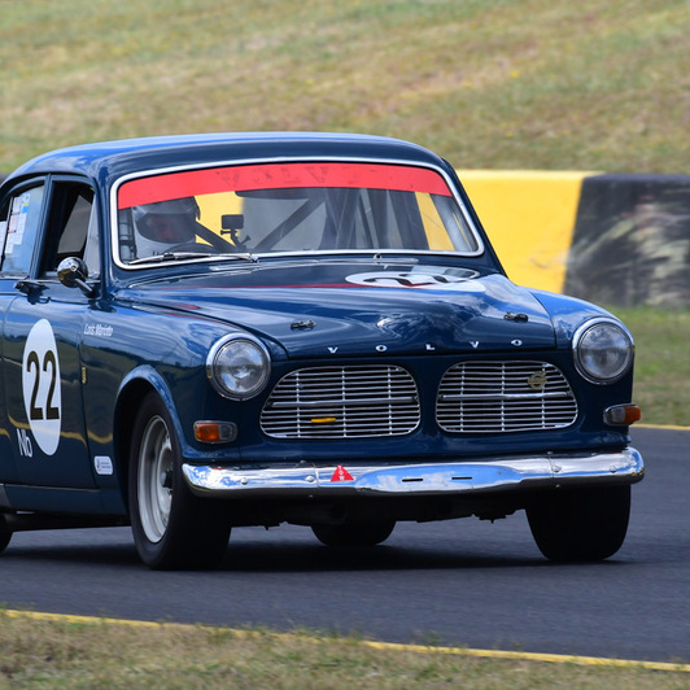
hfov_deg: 1.8
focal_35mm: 959
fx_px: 21627
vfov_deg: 1.8
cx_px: 279
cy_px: 345
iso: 640
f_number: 13
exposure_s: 1/640
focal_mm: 500
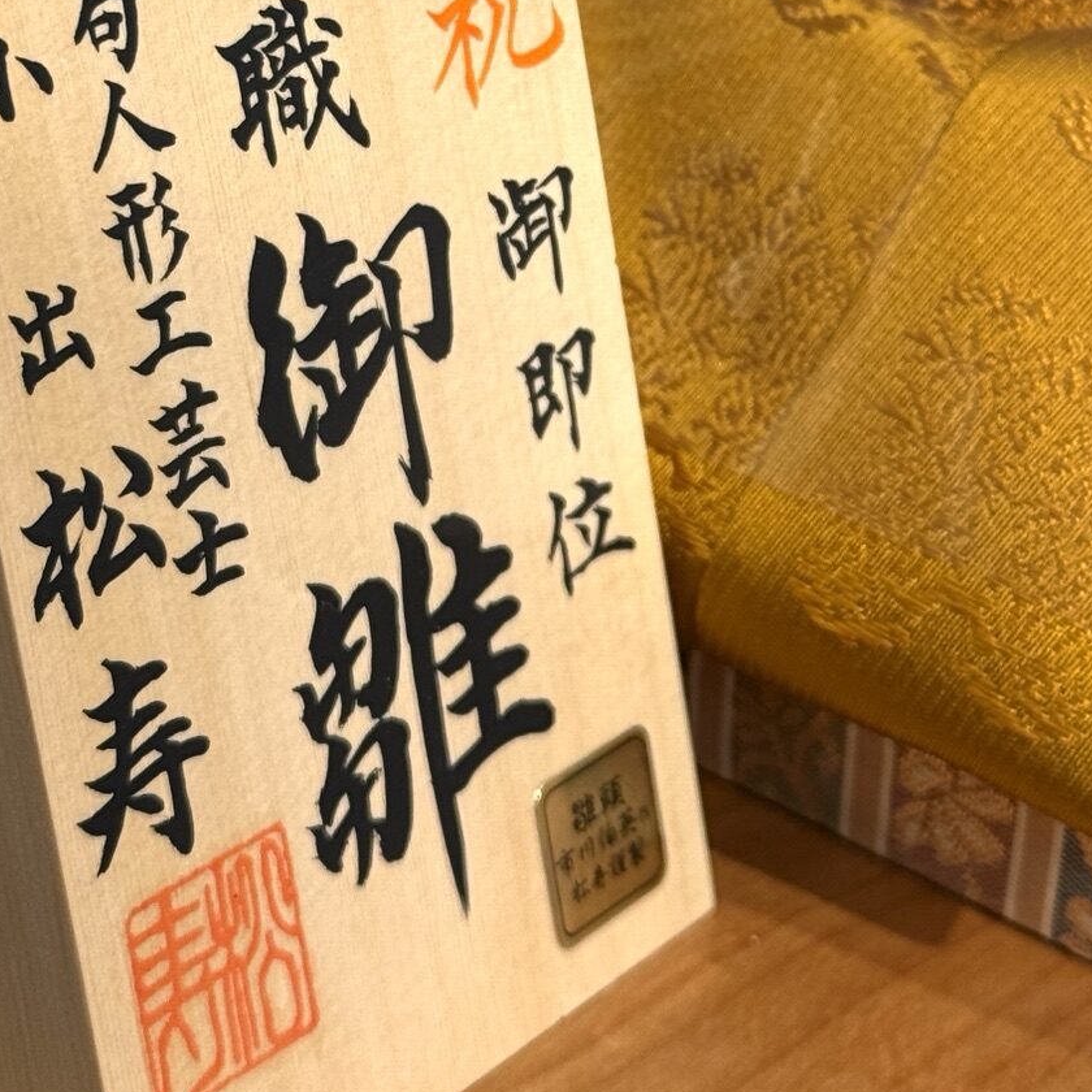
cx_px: 680
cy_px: 100
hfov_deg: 17.2
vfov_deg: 17.0
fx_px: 3605
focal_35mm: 101
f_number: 1.78
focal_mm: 6.76
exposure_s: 1/120
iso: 64
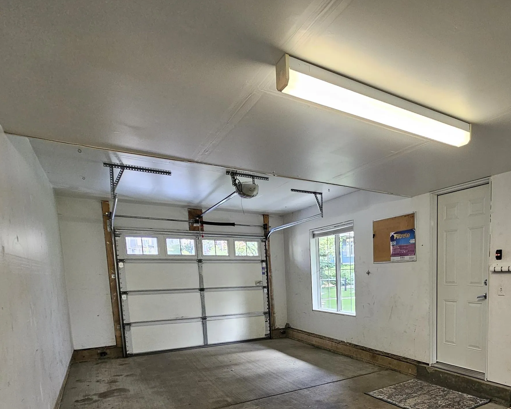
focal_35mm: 22
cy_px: 317
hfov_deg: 69.5
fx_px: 333
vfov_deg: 59.0
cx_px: 390
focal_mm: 2.2
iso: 250
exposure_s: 1/60
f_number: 2.2
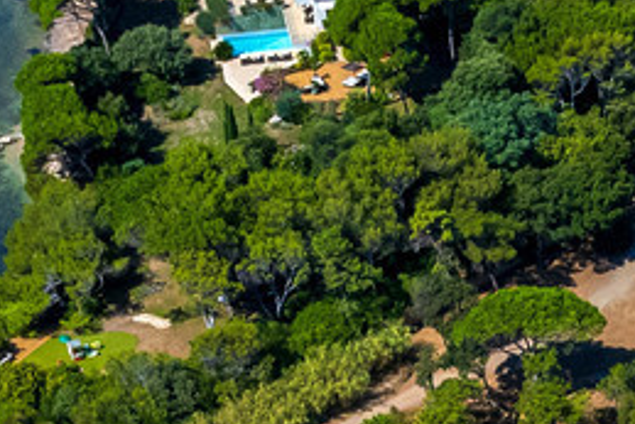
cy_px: 941
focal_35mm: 136
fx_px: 2400
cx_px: 674
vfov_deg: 9.3
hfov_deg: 14.8
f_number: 2.8
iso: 100
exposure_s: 1/3200
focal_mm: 8.4
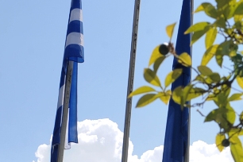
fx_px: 790
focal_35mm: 117
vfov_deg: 11.6
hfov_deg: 17.2
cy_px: 167
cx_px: 232
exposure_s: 1/1000
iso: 250
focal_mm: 35
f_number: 5.6
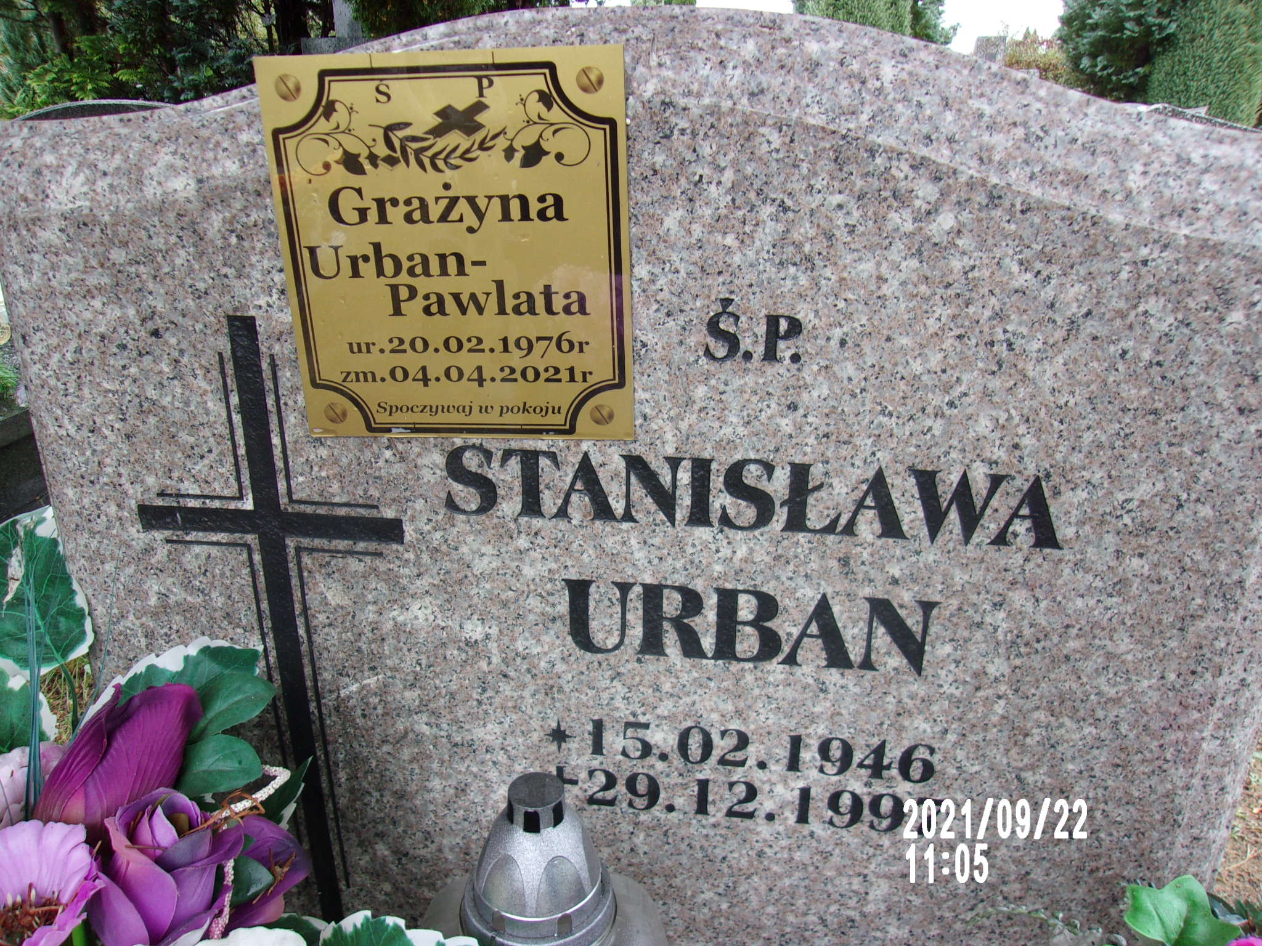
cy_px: 473
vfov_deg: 51.4
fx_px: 984
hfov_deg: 65.3
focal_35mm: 27
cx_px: 631
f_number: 3
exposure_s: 1/60
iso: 80
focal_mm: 4.9
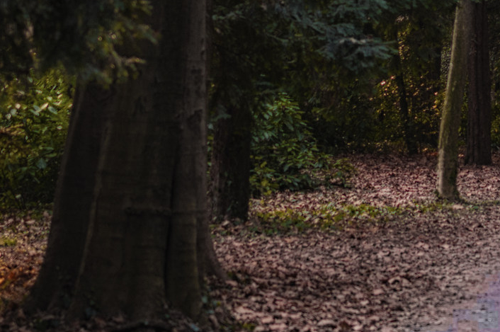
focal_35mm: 204
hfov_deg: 10.0
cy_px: -69
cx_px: 454
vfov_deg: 6.7
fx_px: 2830
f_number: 2.8
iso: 320
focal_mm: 40
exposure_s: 1/100
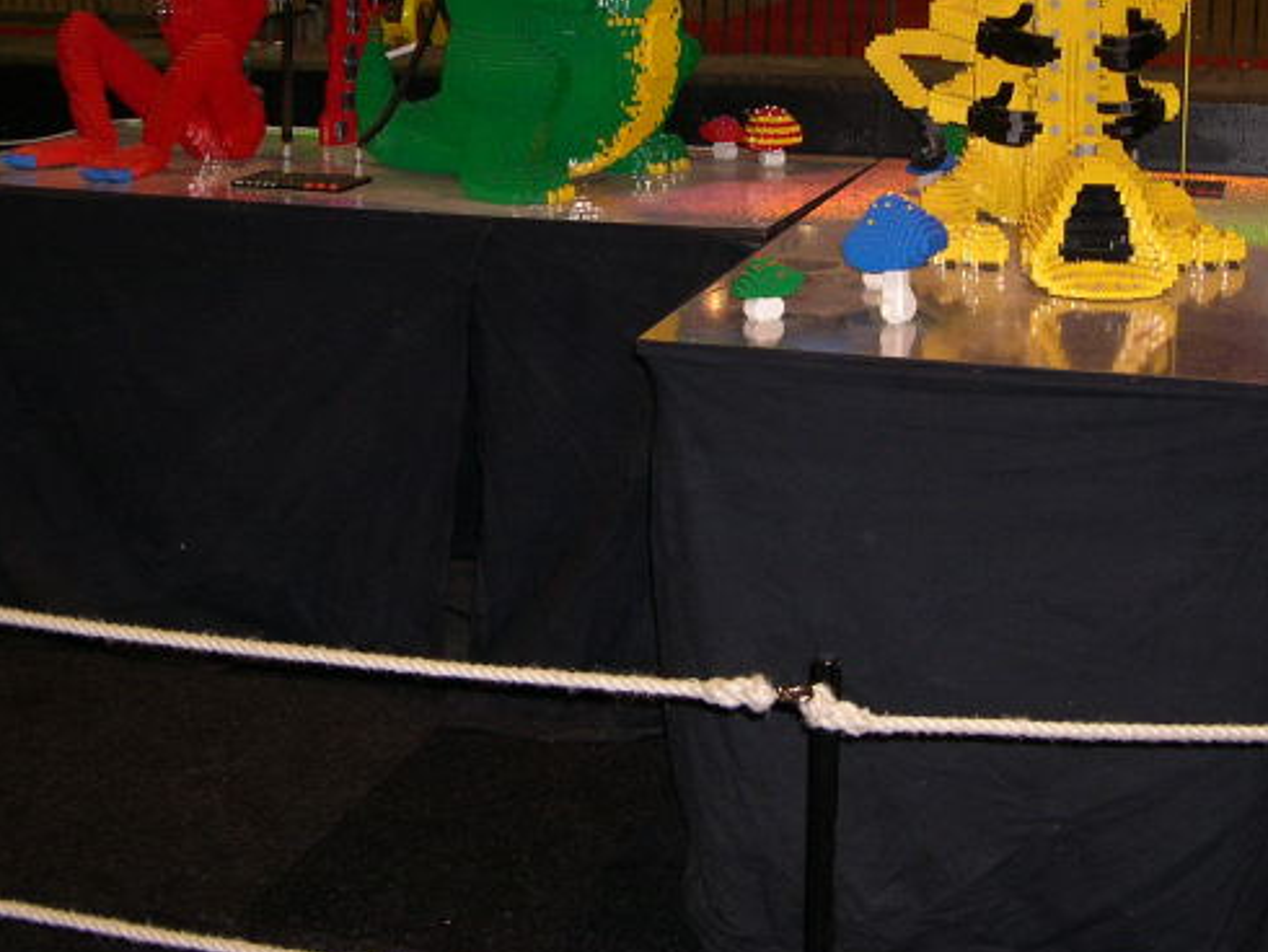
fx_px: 2272
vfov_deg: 23.4
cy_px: 215
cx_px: 657
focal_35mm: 62
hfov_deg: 31.2
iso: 215
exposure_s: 1/60
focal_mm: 8
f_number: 2.8
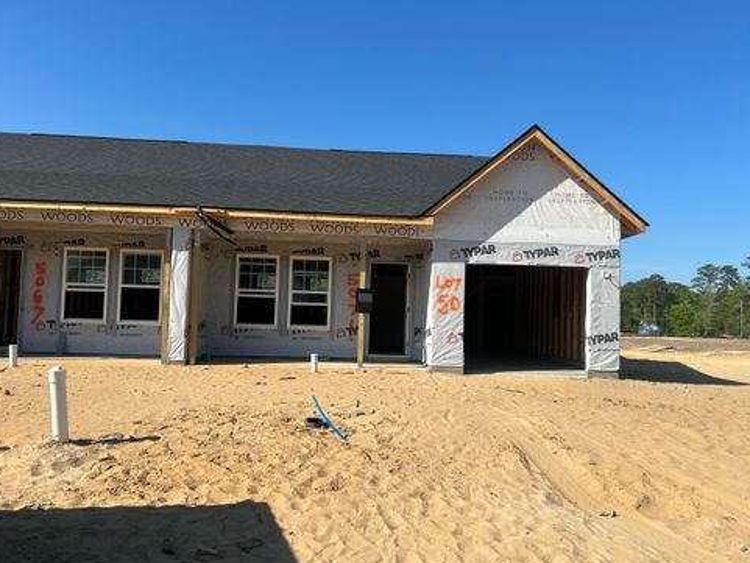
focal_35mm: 27
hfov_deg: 65.3
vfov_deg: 51.4
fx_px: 585
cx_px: 380
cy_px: 289
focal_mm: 5.7
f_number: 1.5
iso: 50
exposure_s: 1/4115
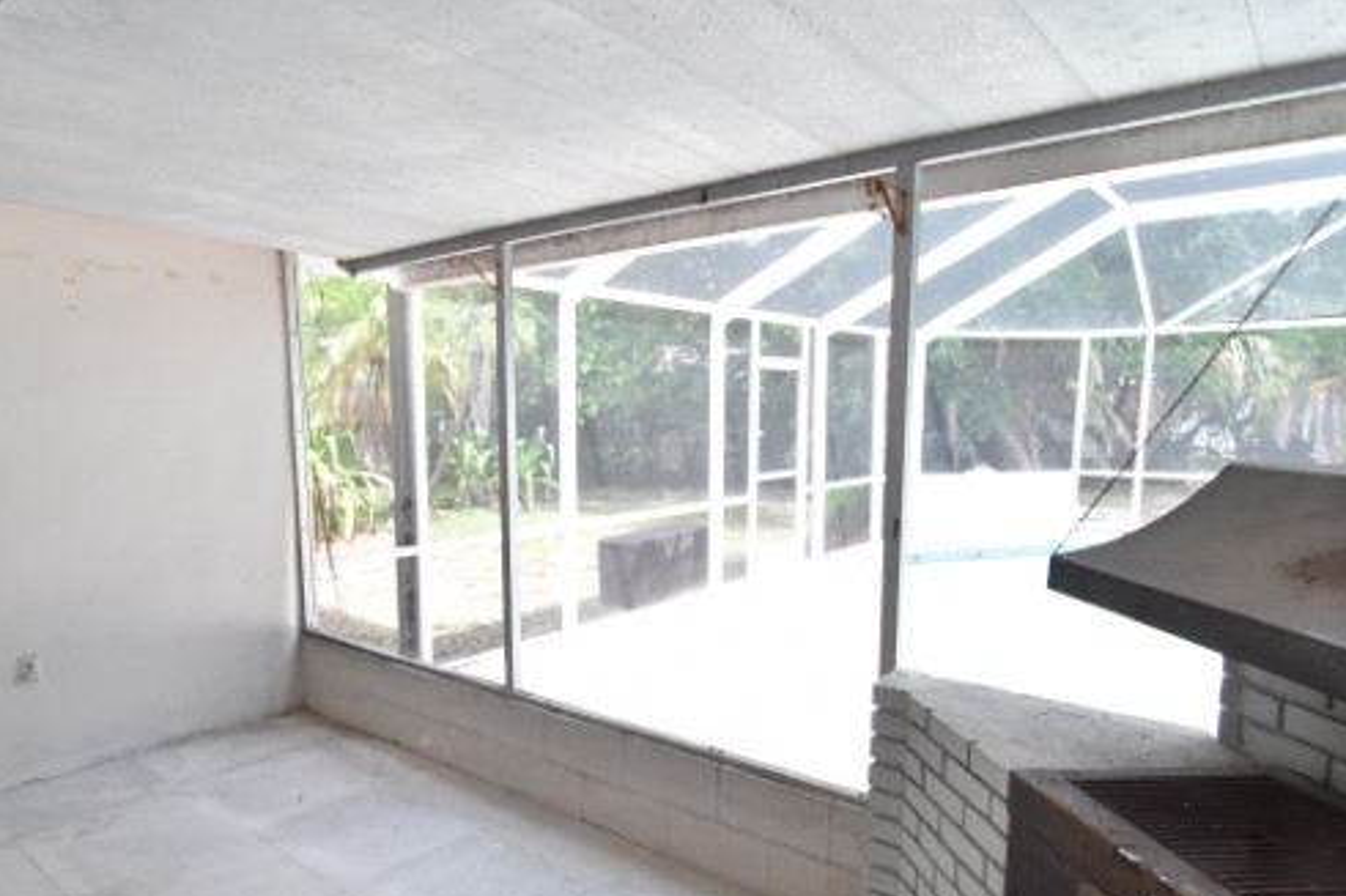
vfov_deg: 56.9
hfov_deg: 78.2
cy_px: 518
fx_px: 822
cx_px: 587
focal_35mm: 22
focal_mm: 10
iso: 800
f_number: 3.5
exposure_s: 1/250
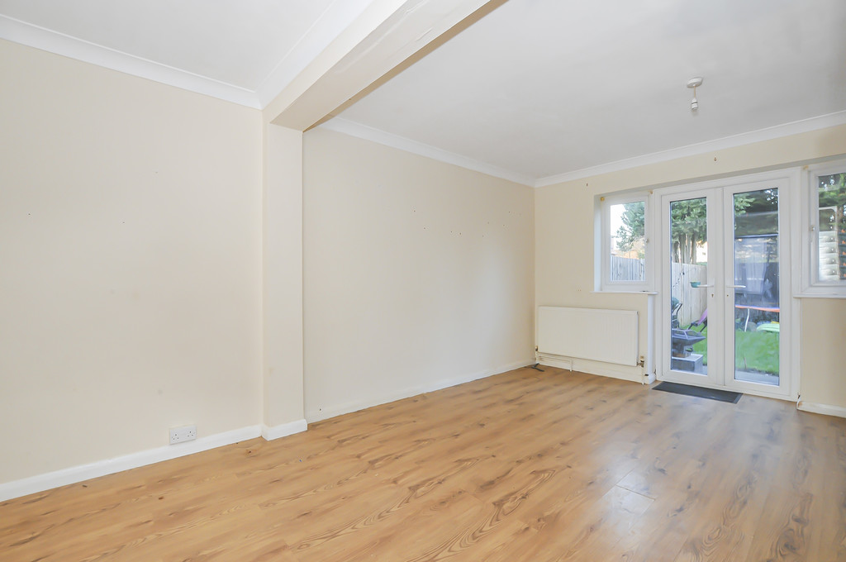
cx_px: 423
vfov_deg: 77.2
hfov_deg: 100.5
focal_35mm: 15
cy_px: 281
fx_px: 352
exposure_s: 1/3
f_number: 14
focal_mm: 10
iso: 400
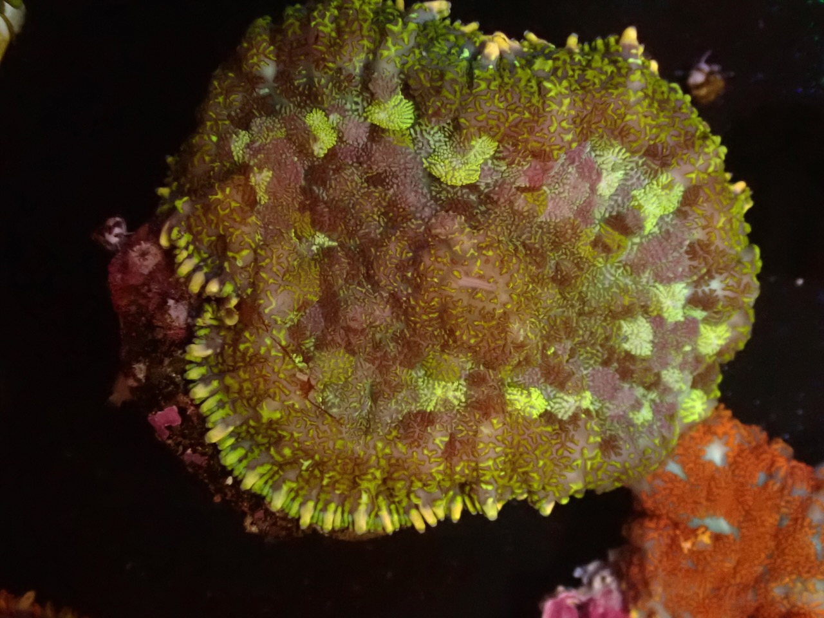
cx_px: 412
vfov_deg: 14.8
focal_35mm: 100
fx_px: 2380
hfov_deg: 19.6
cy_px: 309
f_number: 4.9
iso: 1600
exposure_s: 1/80
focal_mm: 18
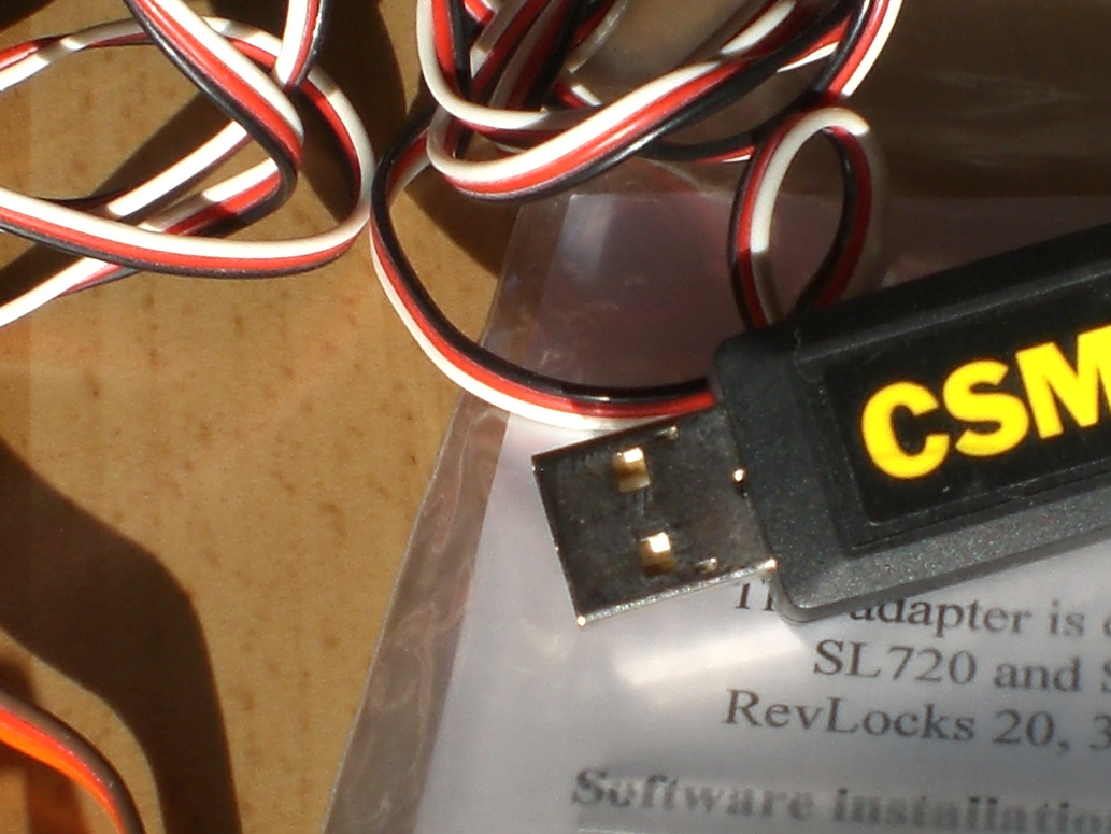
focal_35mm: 113
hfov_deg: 17.2
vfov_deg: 13.1
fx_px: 3627
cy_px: 605
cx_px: 969
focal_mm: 6.3
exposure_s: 1/200
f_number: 4.4
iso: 50
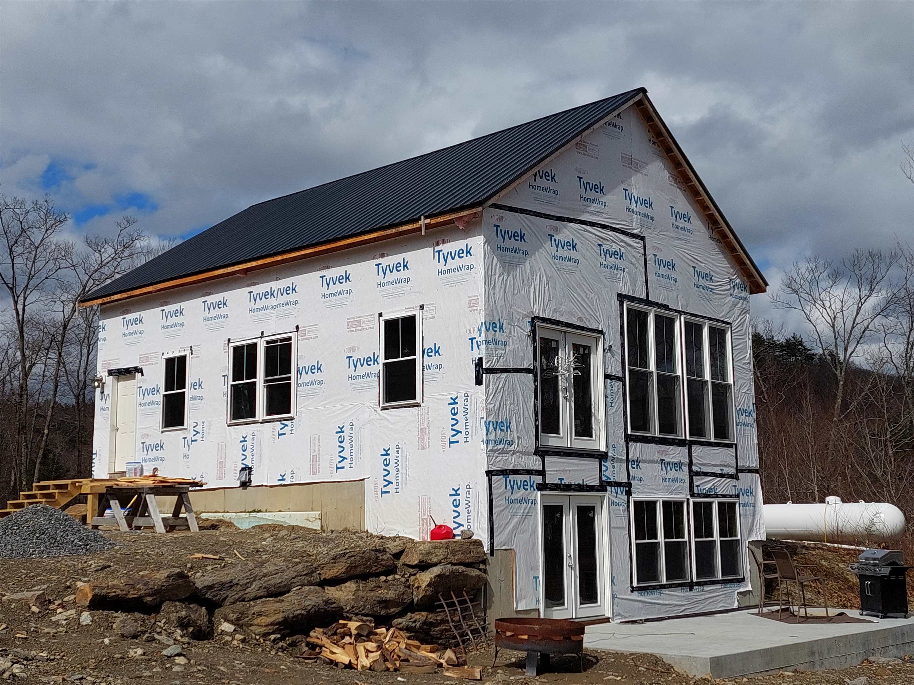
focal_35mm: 24
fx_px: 634
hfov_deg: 71.6
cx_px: 457
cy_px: 342
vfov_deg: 56.8
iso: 40
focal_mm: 5.23
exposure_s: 1/5054
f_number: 1.8
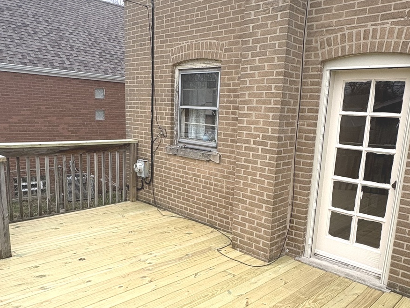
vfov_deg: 58.3
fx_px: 272
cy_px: 188
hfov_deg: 73.9
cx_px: 208
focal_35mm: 23
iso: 40
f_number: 2.2
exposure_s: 1/533
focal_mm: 2.22
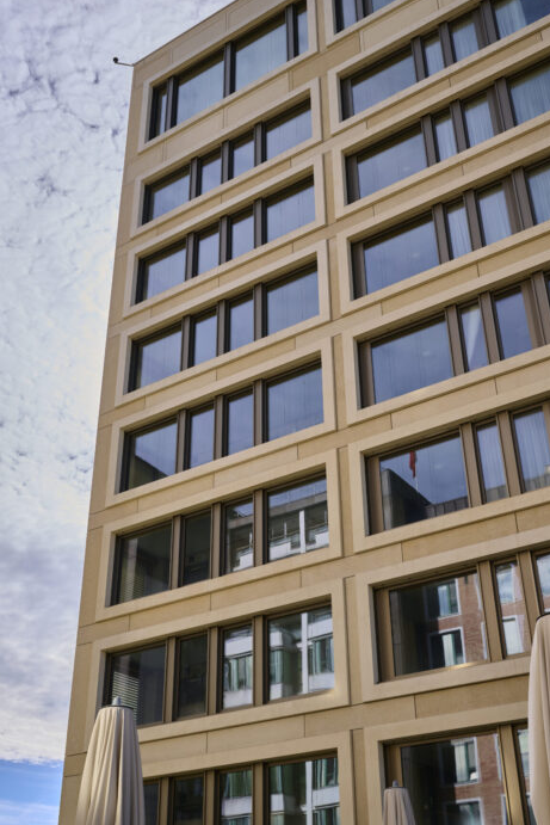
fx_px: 916
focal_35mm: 40
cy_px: 433
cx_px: 286
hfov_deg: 33.4
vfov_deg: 48.4
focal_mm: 36
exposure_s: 1/800
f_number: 7.1
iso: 200
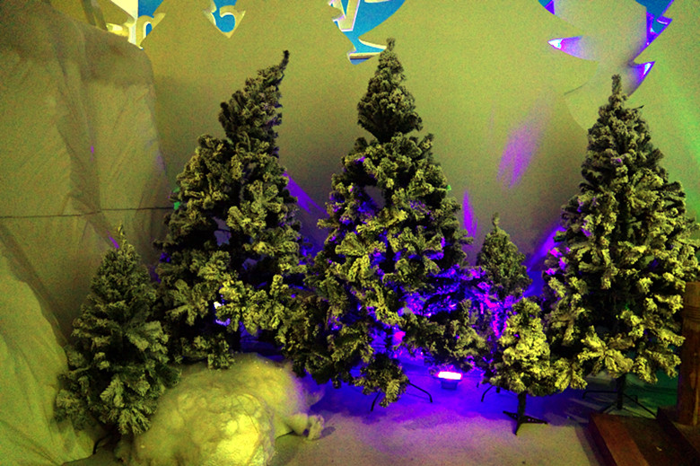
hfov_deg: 73.8
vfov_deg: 53.1
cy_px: 233
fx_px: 466
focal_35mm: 24
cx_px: 350
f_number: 2.8
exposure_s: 1/50
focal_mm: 16
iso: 1600
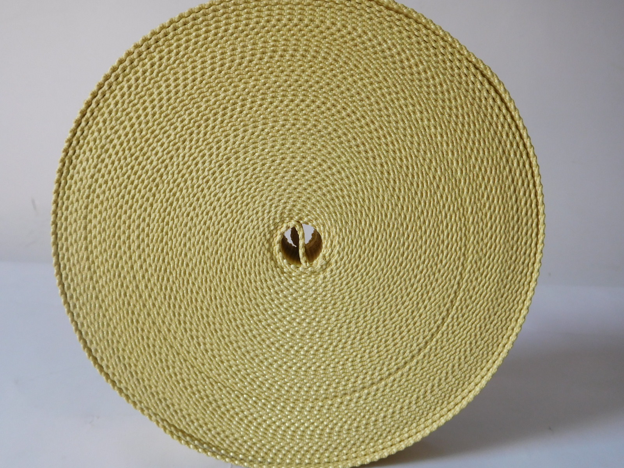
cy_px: 234
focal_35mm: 25
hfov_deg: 69.4
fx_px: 451
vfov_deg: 54.9
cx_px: 312
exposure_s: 1/50
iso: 125
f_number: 3.4
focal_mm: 4.5
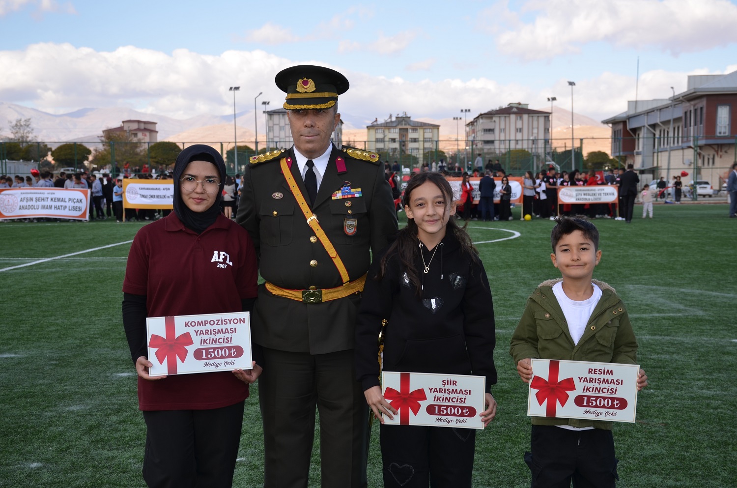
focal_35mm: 57
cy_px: 244
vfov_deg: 23.7
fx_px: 1164
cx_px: 368
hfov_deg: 35.1
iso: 100
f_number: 6.3
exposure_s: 1/250
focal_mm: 38
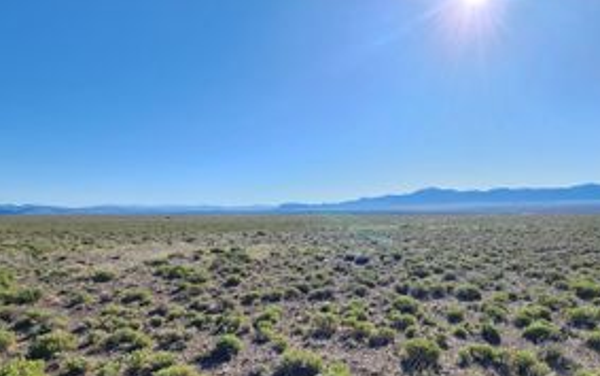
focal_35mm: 21
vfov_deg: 54.4
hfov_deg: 81.9
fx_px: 343
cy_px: 286
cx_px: 338
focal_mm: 2.2
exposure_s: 1/3550
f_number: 2.2
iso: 50
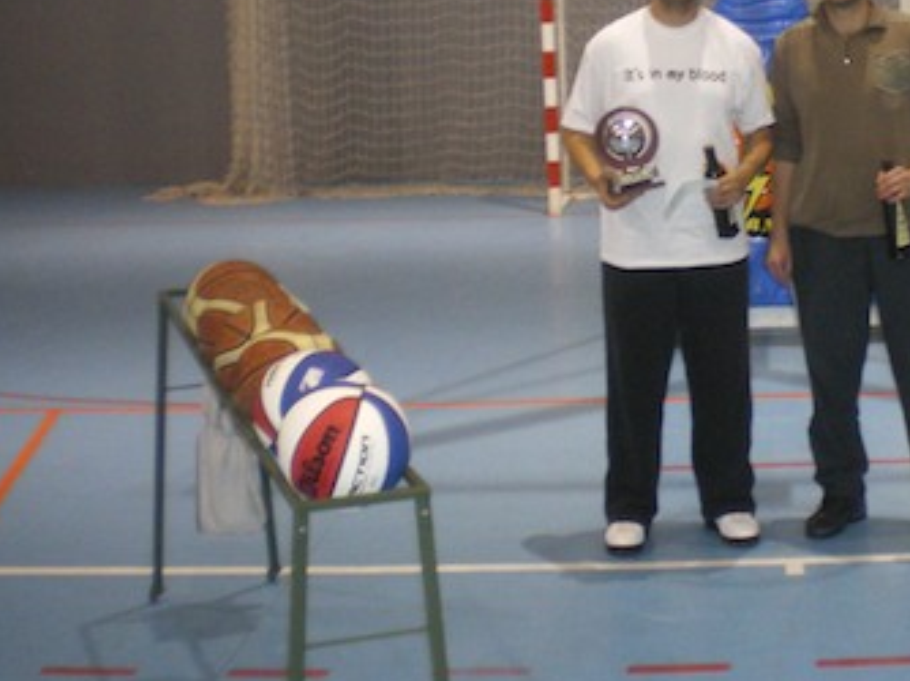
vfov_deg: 21.2
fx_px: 1813
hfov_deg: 27.2
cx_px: 826
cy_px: 218
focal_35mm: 69
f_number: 3.1
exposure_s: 1/50
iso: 320
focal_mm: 6.3
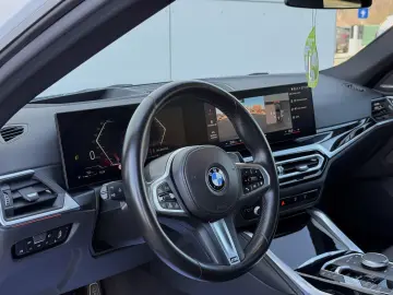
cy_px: 148
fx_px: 545
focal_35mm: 48
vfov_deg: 30.3
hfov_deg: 39.7
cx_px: 196
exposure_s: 1/121
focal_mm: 6.76
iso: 50
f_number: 1.78
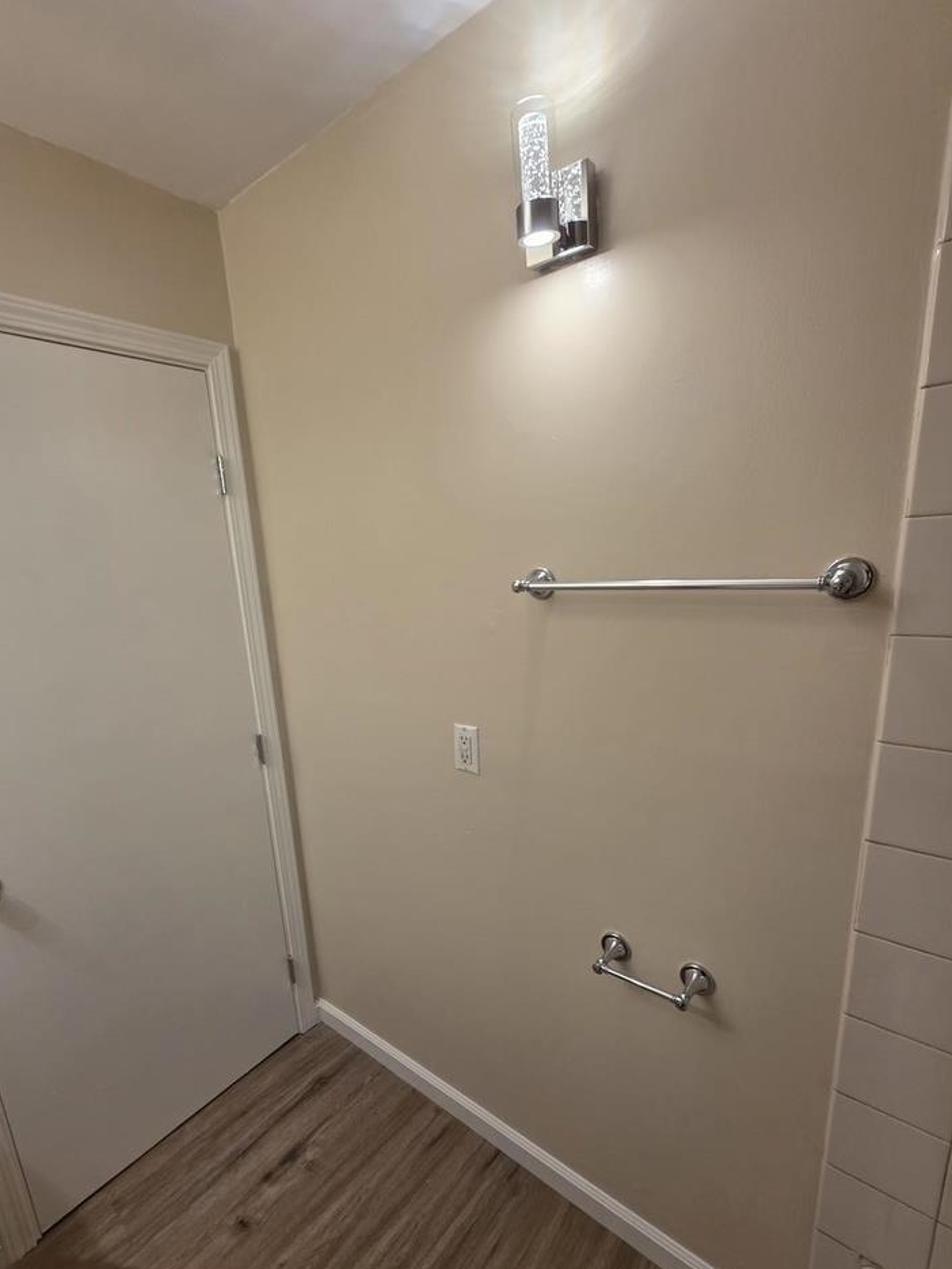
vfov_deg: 97.9
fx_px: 550
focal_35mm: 15
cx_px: 450
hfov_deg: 81.7
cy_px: 687
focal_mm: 2.2
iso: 160
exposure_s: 1/120
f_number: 1.9
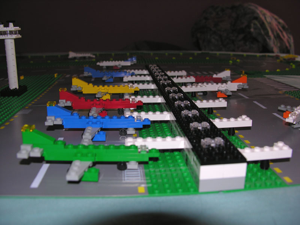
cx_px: 150
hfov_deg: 52.6
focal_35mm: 35
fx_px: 303
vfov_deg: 40.7
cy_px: 112
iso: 50
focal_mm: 8.9
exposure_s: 1/60.1
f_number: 2.8
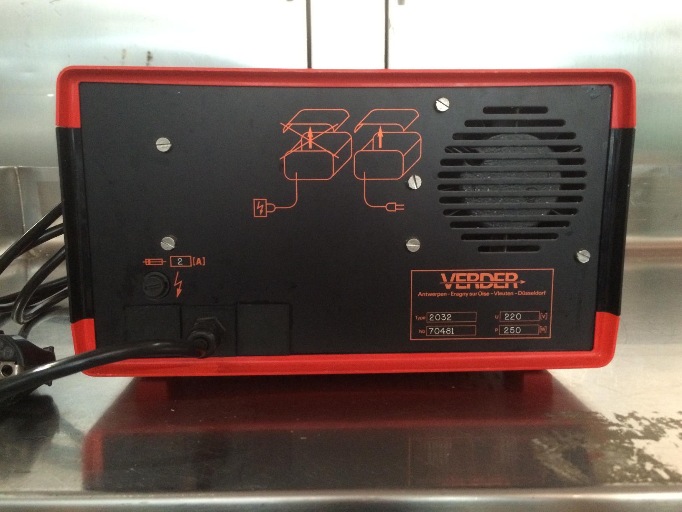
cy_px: 256
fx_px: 571
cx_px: 341
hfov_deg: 61.7
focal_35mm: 29
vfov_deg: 48.2
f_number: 2.2
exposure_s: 1/17
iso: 320
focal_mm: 4.15
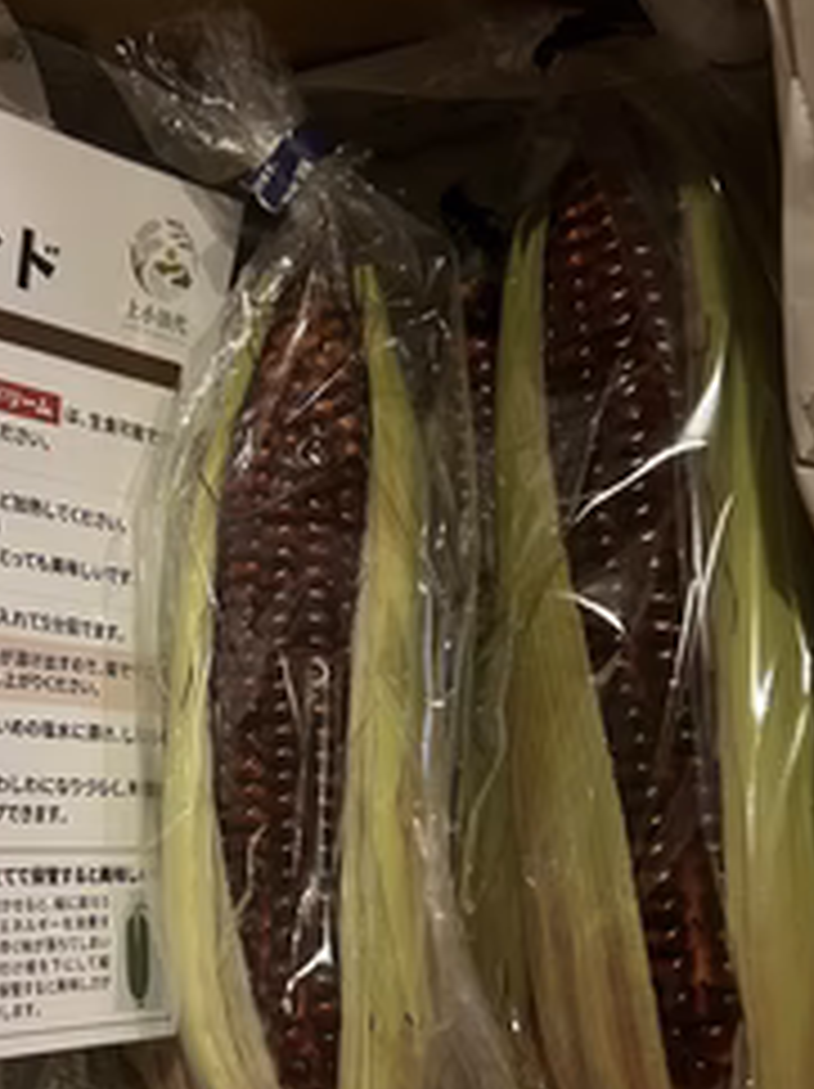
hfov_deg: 32.7
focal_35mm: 43
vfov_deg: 43.7
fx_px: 1351
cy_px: 634
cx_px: 180
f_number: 1.5
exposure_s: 1/30
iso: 640
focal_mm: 5.7
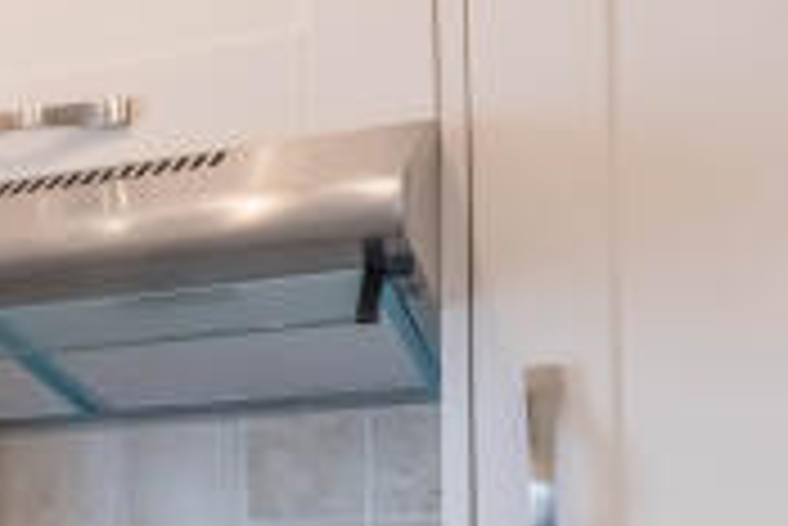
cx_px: -509
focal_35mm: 82
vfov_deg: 15.9
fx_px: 1796
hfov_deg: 20.0
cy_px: 659
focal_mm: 14
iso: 800
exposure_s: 1/100
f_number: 10
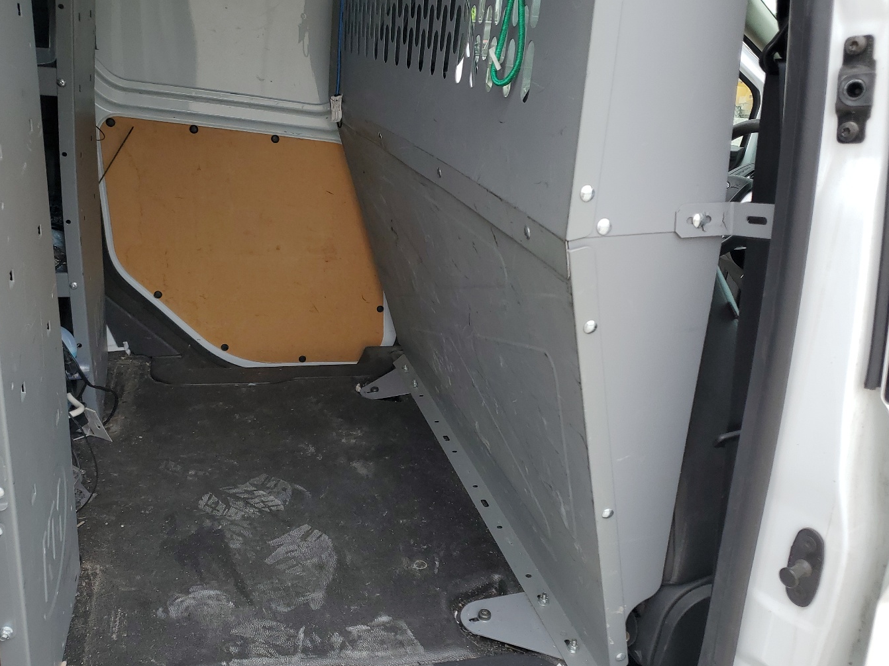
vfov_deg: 45.4
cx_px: 460
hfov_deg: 58.3
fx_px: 796
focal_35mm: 31
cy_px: 371
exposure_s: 1/588
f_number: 1.5
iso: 50
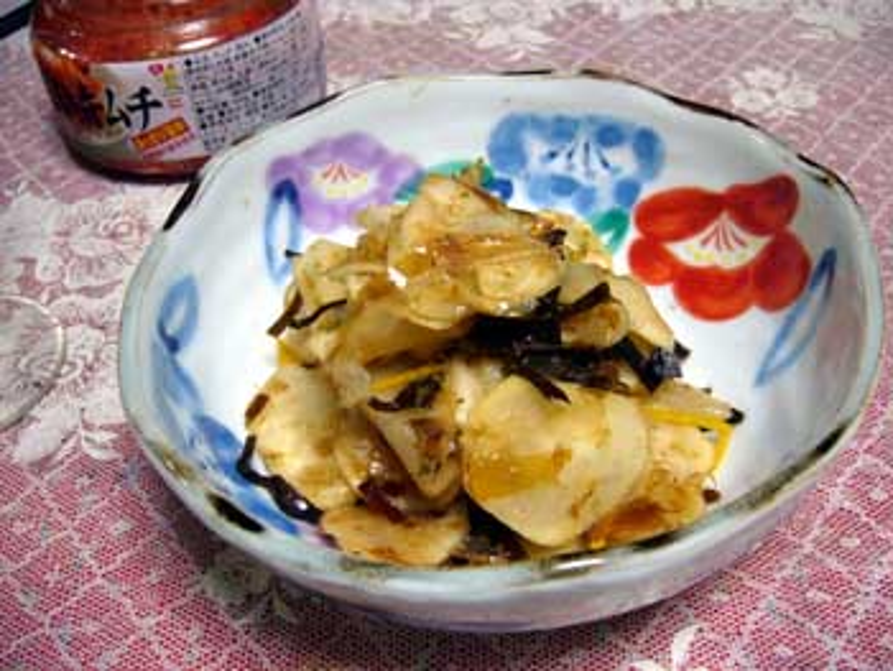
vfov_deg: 40.7
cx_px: 446
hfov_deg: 52.6
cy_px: 336
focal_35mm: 35
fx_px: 904
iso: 80
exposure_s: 1/8
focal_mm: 5.8
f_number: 2.8
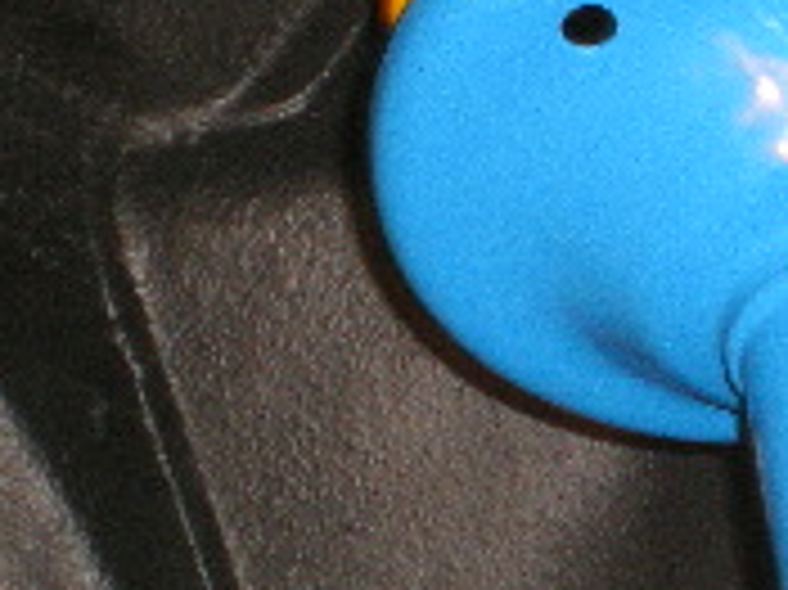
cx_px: 693
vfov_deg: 10.5
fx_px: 3162
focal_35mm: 139
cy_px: -32
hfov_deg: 14.1
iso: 400
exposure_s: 1/50
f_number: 3.1
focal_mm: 6.3
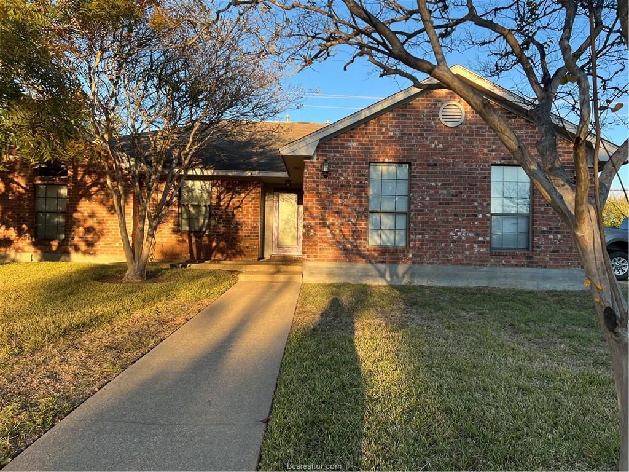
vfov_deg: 53.1
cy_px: 236
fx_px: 472
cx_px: 314
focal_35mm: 26
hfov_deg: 67.3
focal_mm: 5.7
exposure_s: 1/718
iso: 50
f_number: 1.5
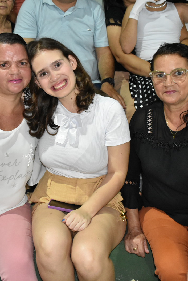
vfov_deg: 37.7
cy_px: 141
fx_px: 413
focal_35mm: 53
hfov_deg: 25.6
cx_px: 86
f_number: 3.8
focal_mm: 23
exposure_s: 1/100
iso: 3200
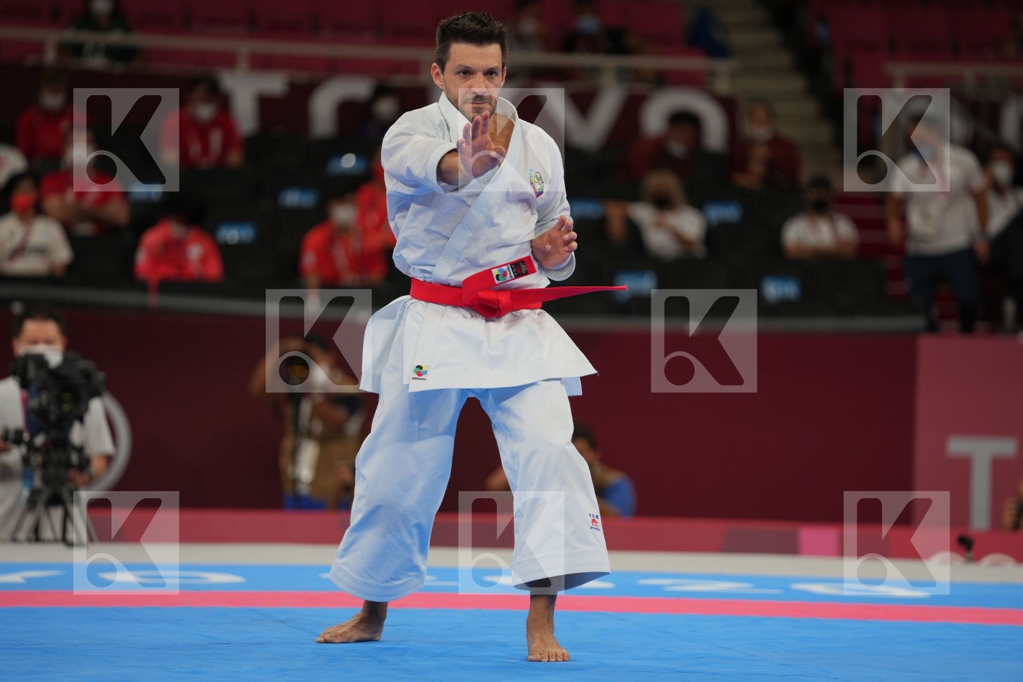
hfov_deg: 10.4
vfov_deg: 7.0
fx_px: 5598
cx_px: 512
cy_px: 341
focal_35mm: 197
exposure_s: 1/500
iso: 250
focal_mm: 197
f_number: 2.8
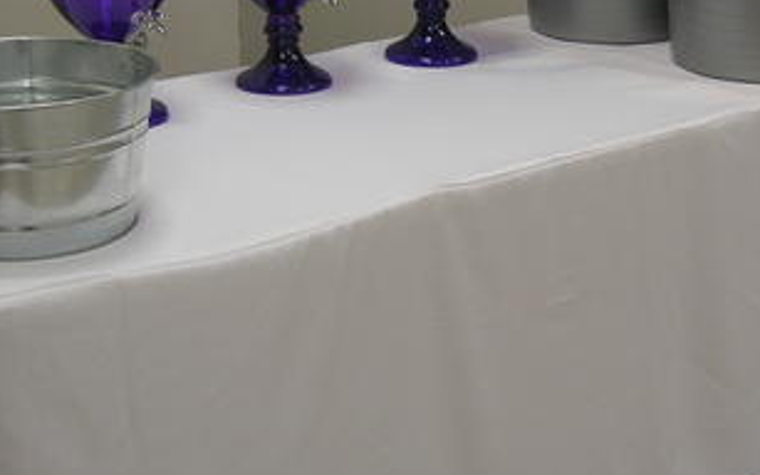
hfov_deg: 27.4
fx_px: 1554
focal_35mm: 75
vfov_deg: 17.2
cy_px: 90
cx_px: 468
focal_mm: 5.7
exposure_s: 1/30.6
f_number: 2.9
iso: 50
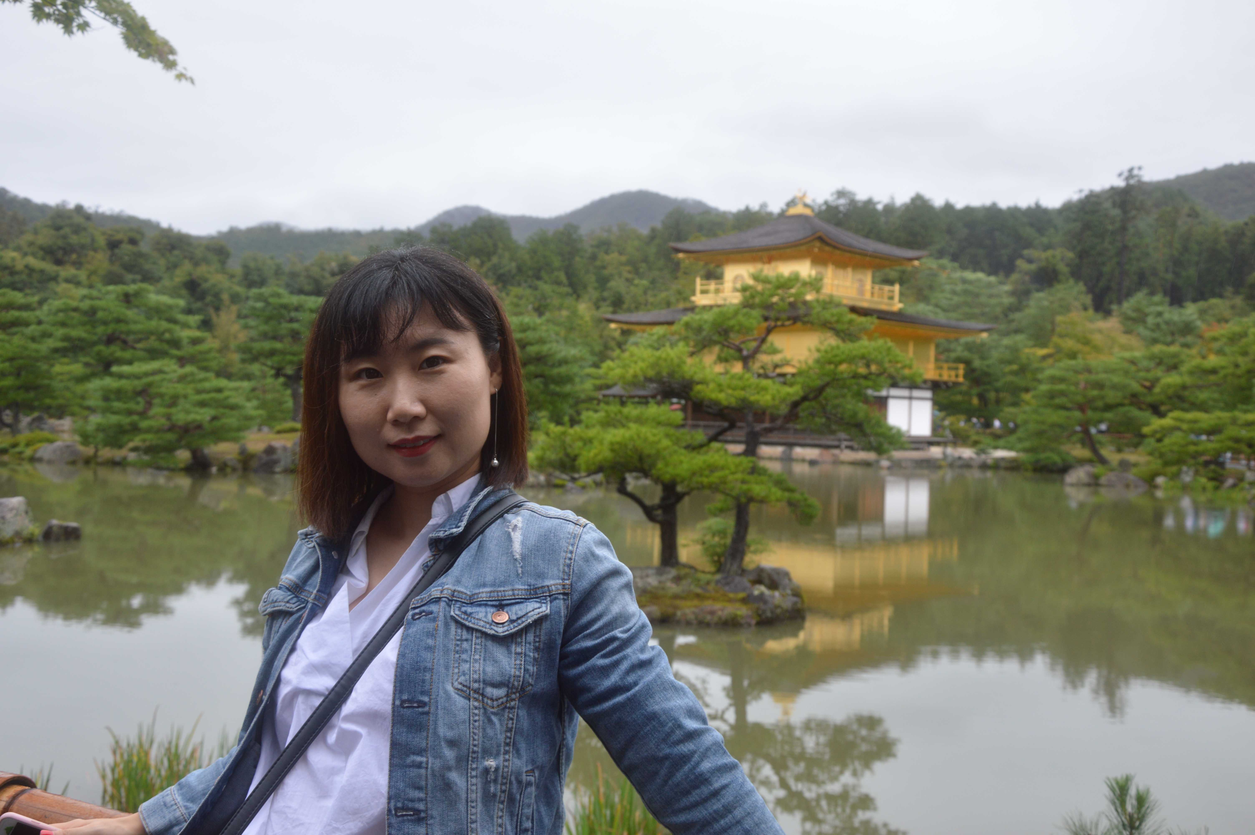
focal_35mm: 36
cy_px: 418
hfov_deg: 53.2
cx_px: 628
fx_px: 1254
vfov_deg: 36.8
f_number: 5.6
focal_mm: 24
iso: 180
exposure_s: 1/125
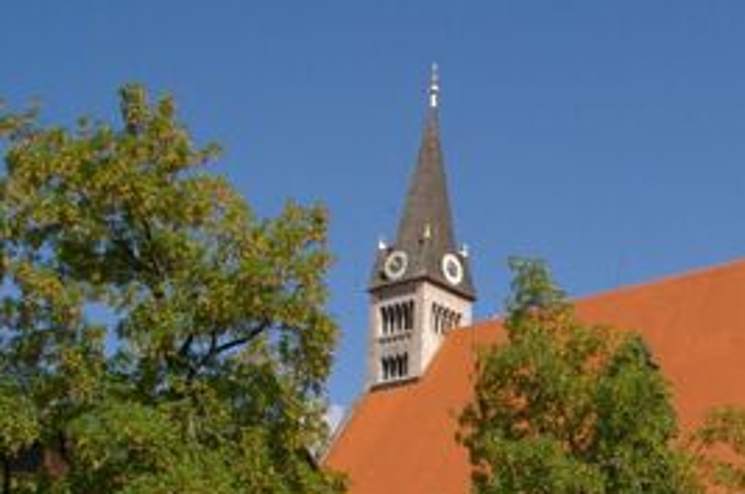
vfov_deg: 19.1
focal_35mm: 67
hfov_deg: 27.9
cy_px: 586
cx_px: 784
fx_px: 1384
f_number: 8
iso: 400
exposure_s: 1/750
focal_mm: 18
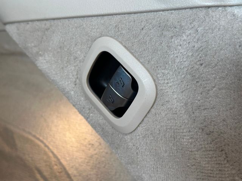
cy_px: 90
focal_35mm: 48
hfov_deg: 39.7
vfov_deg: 30.3
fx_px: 336
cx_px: 121
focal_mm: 6.86
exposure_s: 1/120
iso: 100
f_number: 1.78
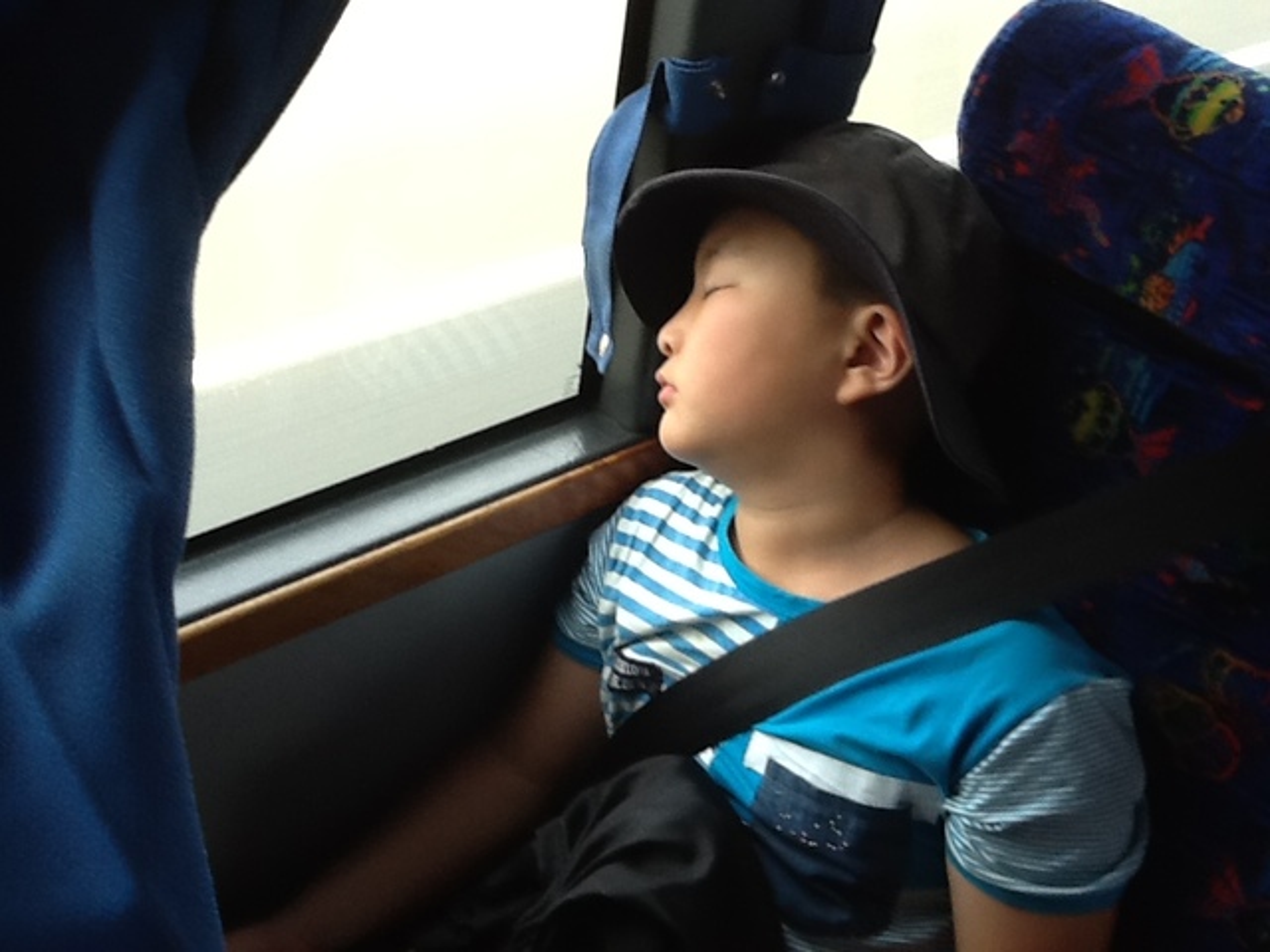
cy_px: 476
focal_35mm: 44
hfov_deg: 42.9
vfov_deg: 32.9
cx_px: 635
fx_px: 1614
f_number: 2.4
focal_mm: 2.03
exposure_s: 1/40
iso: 50
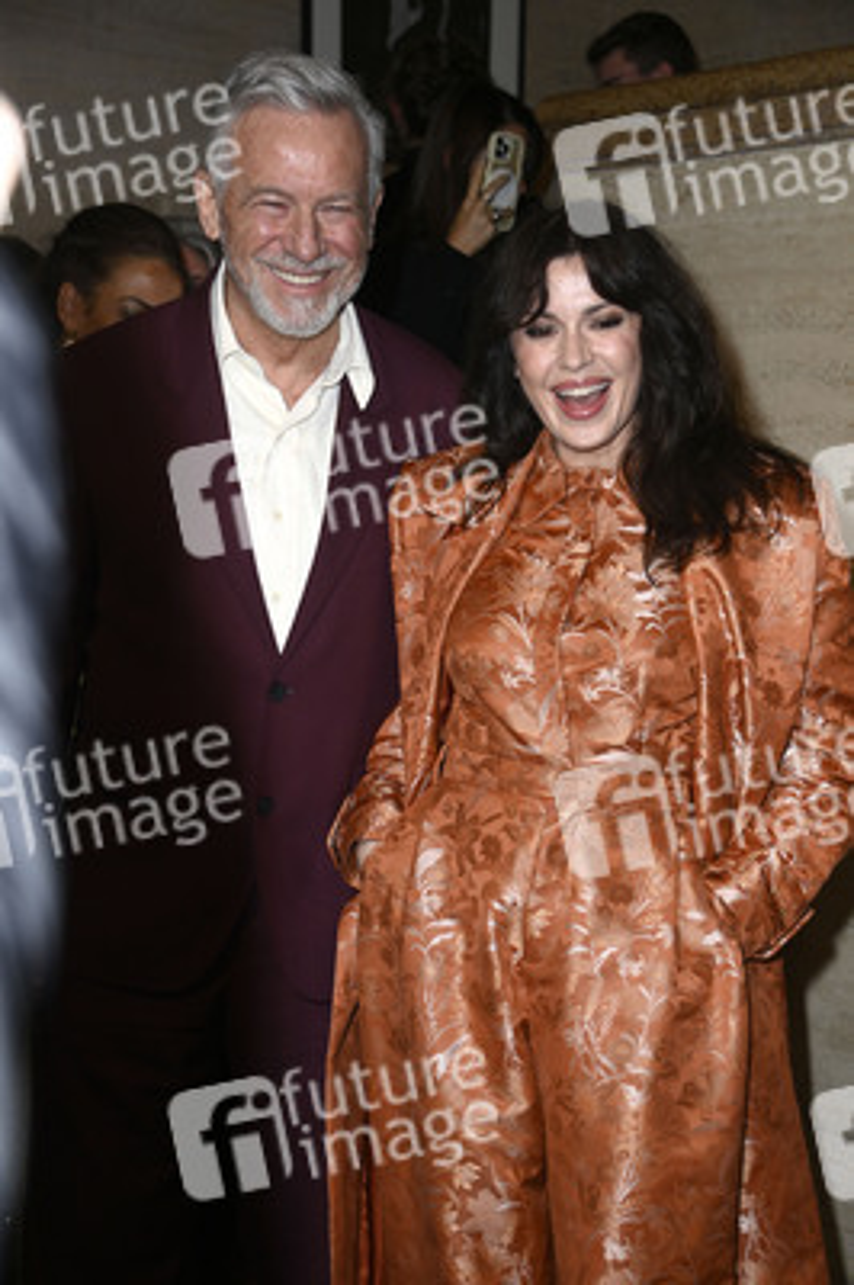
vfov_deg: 28.9
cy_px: 642
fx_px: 2495
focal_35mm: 70
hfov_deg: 19.4
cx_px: 427
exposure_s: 1/250
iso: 500
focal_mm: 70
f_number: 5.6
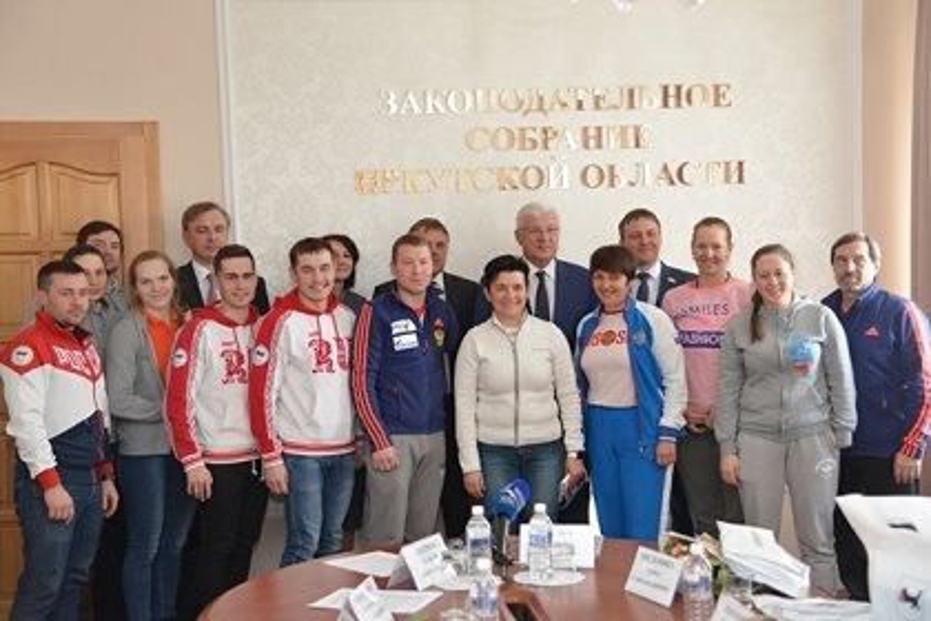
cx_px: 466
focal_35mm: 52
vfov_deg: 26.0
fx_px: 1345
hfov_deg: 38.2
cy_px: 310
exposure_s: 1/60
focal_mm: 52
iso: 360
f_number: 4
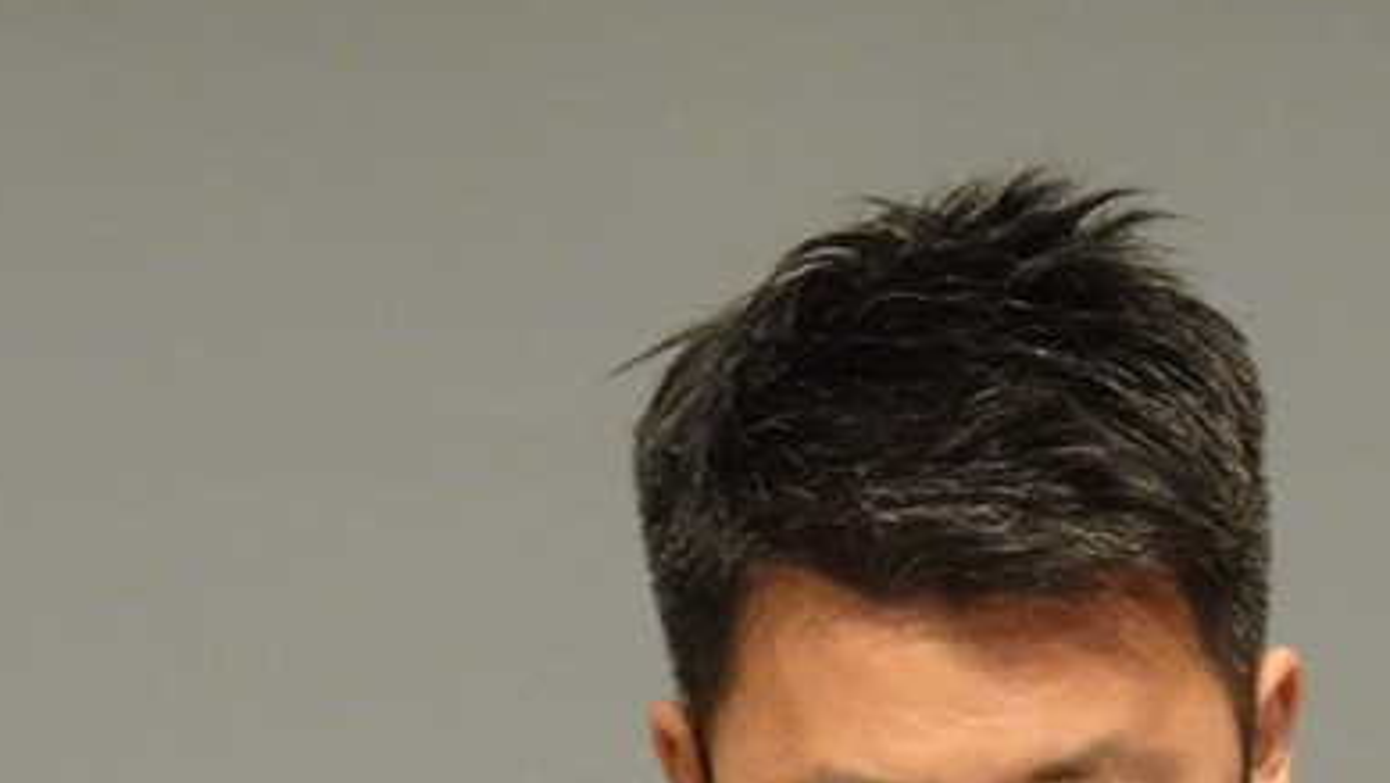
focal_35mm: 649
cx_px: 961
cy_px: 1298
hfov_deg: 3.3
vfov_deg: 1.9
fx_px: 23925
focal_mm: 37.51
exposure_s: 1/40
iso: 800
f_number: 6.3
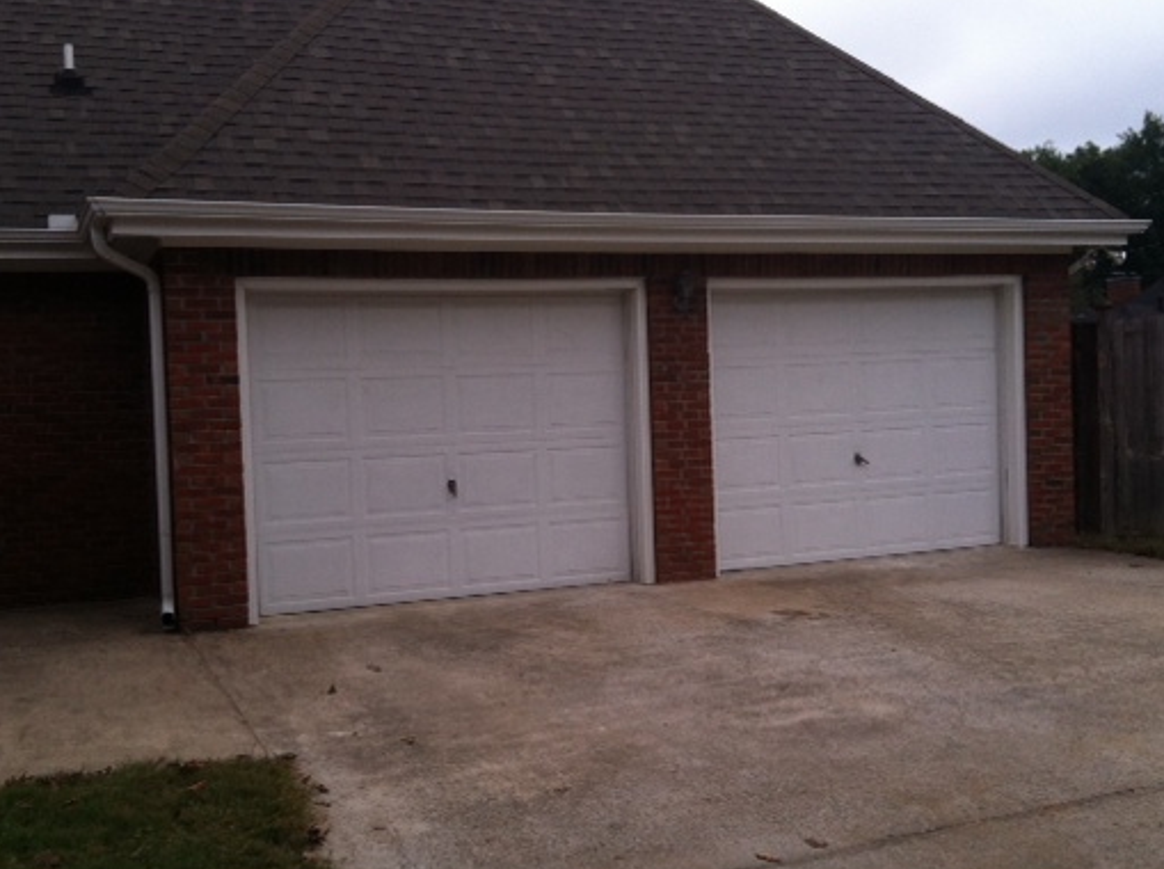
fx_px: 1477
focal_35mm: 44
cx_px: 583
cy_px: 421
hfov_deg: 43.0
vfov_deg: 32.8
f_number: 2.8
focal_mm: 3.85
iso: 80
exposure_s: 1/371
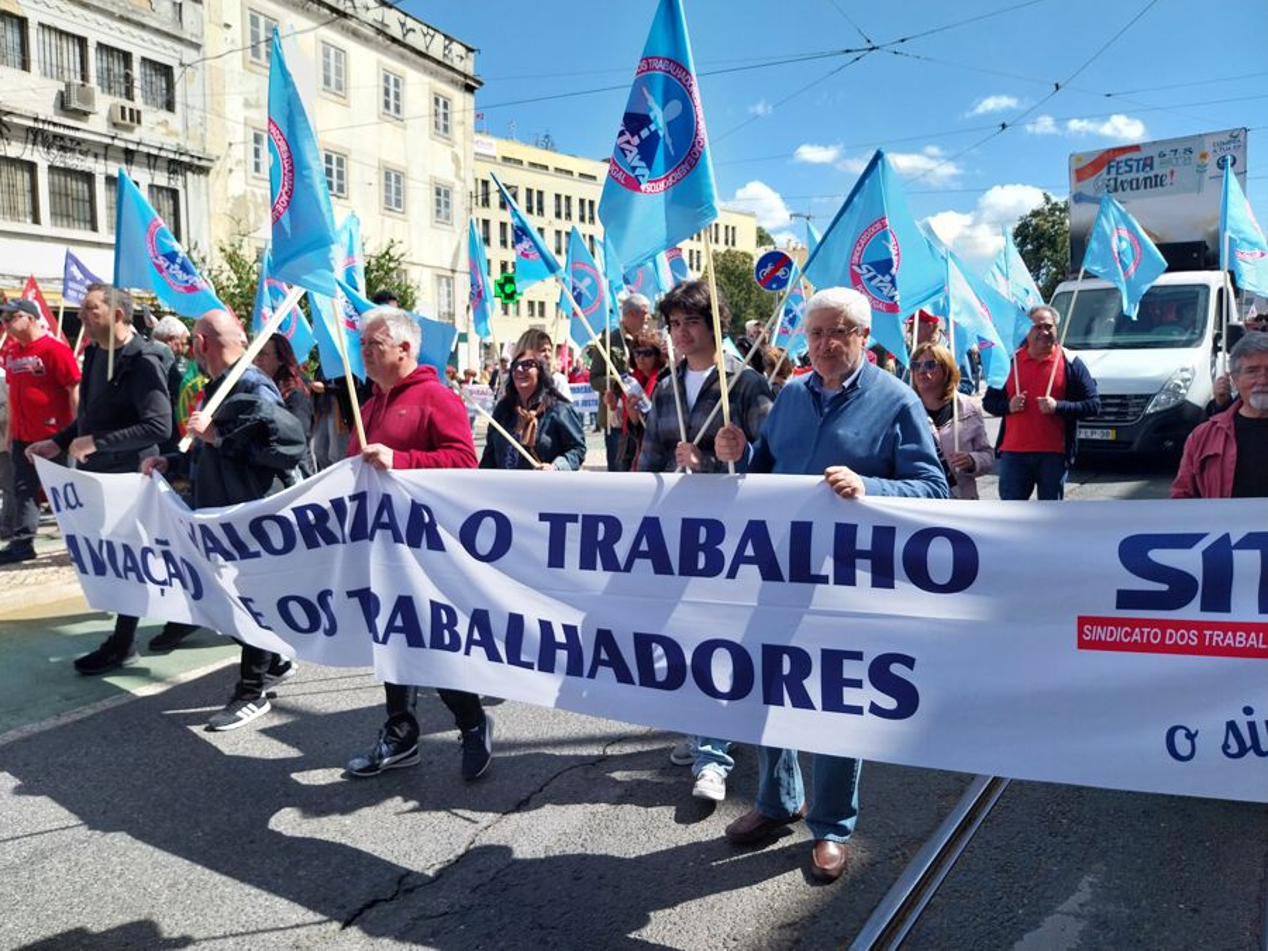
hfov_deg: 67.3
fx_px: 952
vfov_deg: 53.1
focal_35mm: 26
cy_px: 476
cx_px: 634
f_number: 1.8
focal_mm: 4
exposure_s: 1/719
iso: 25
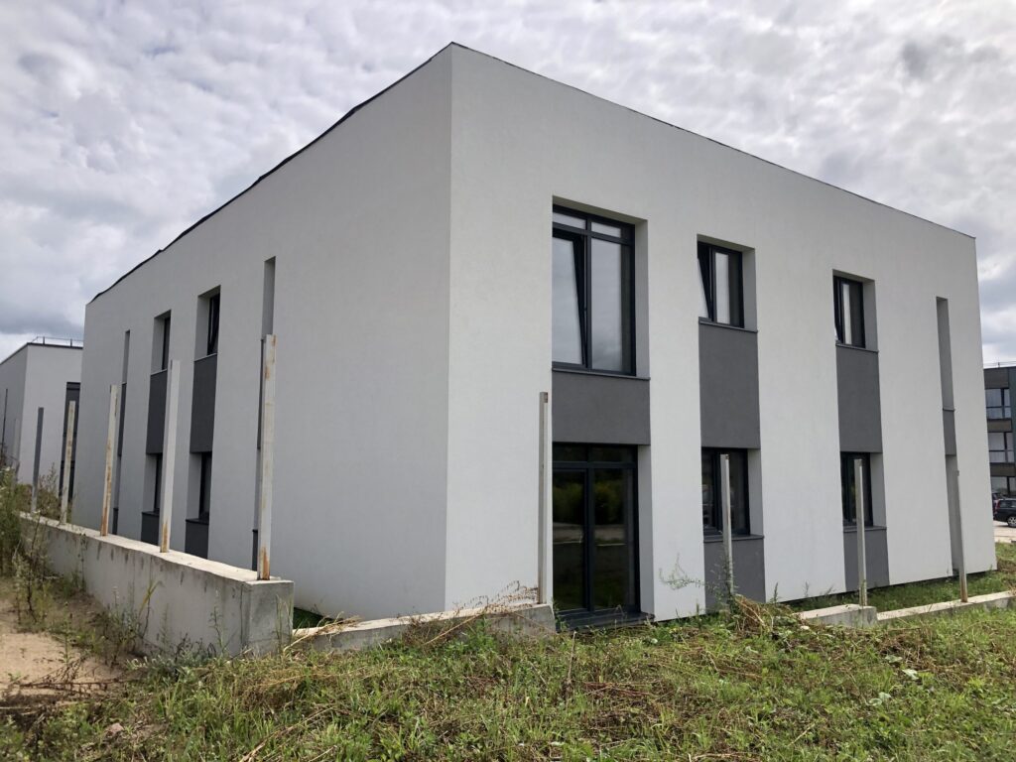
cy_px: 381
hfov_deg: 63.4
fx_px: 822
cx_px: 508
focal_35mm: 28
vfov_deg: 49.7
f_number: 1.8
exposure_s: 1/3436
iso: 25
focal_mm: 4
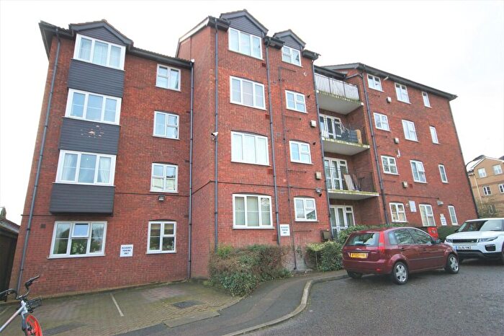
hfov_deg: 85.4
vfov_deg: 63.2
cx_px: 252
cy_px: 168
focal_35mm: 20
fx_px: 273
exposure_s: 1/125
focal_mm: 13
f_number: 4.5
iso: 100
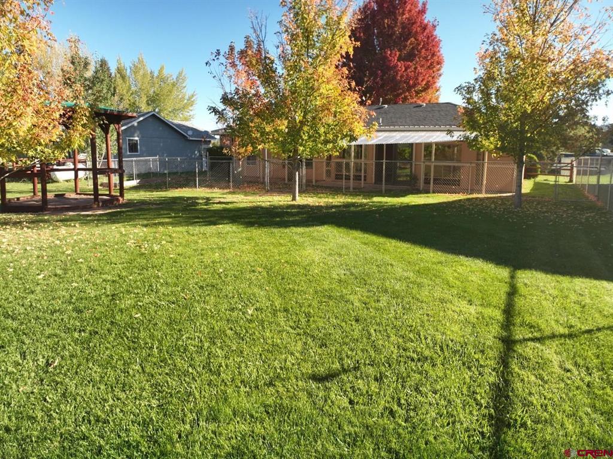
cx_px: 306
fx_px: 425
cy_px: 230
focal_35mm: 24
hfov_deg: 71.6
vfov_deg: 56.8
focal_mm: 12.29
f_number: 2.8
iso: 100
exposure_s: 1/120
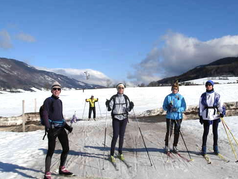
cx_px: 139
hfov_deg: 40.3
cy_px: 95
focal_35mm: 47
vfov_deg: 30.9
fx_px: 323
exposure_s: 1/2048
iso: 79
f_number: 4.9
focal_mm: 6.3
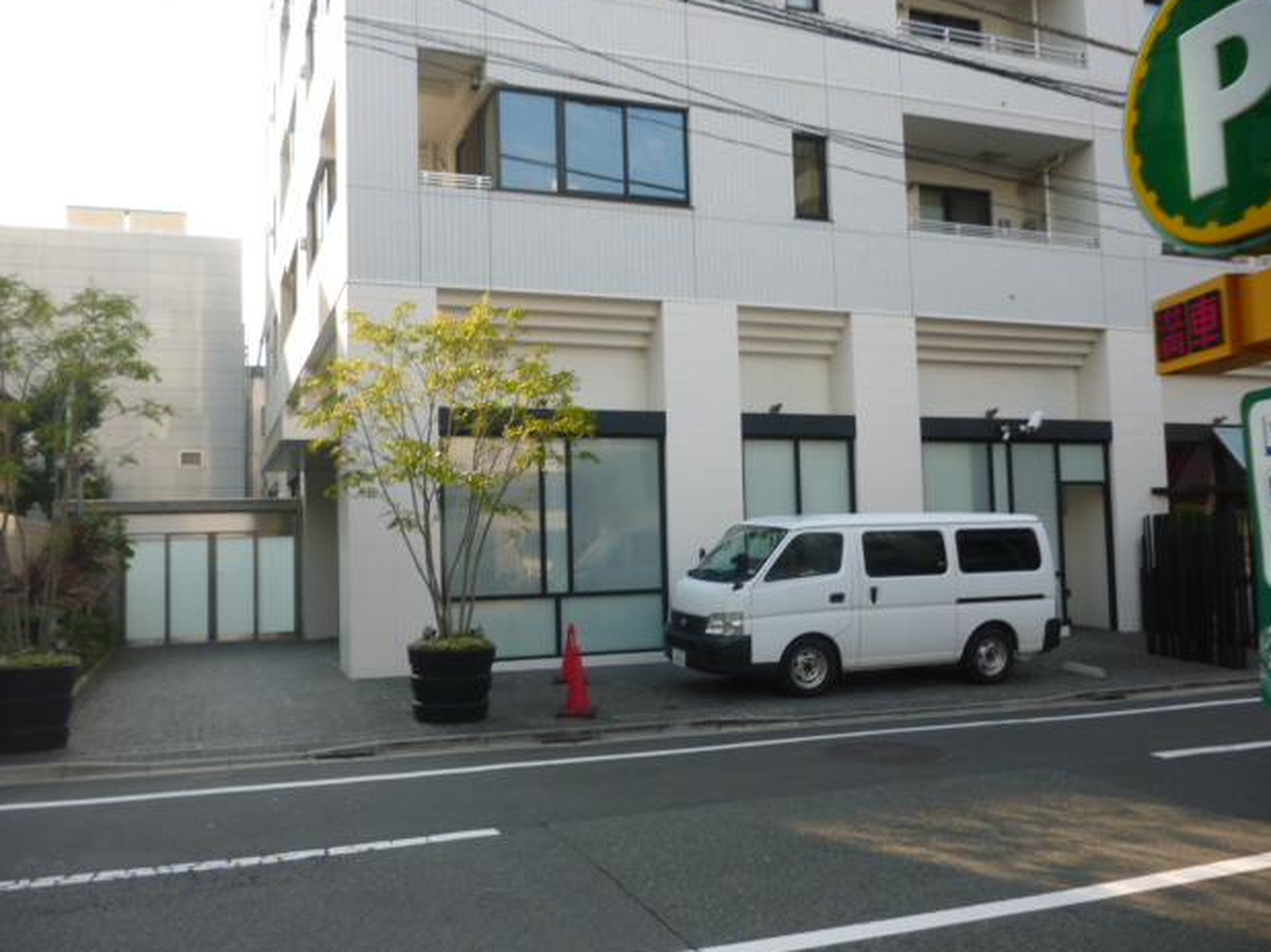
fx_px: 1064
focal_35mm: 29
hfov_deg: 61.7
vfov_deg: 48.2
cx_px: 623
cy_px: 469
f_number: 3.1
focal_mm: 5
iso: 100
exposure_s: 1/200
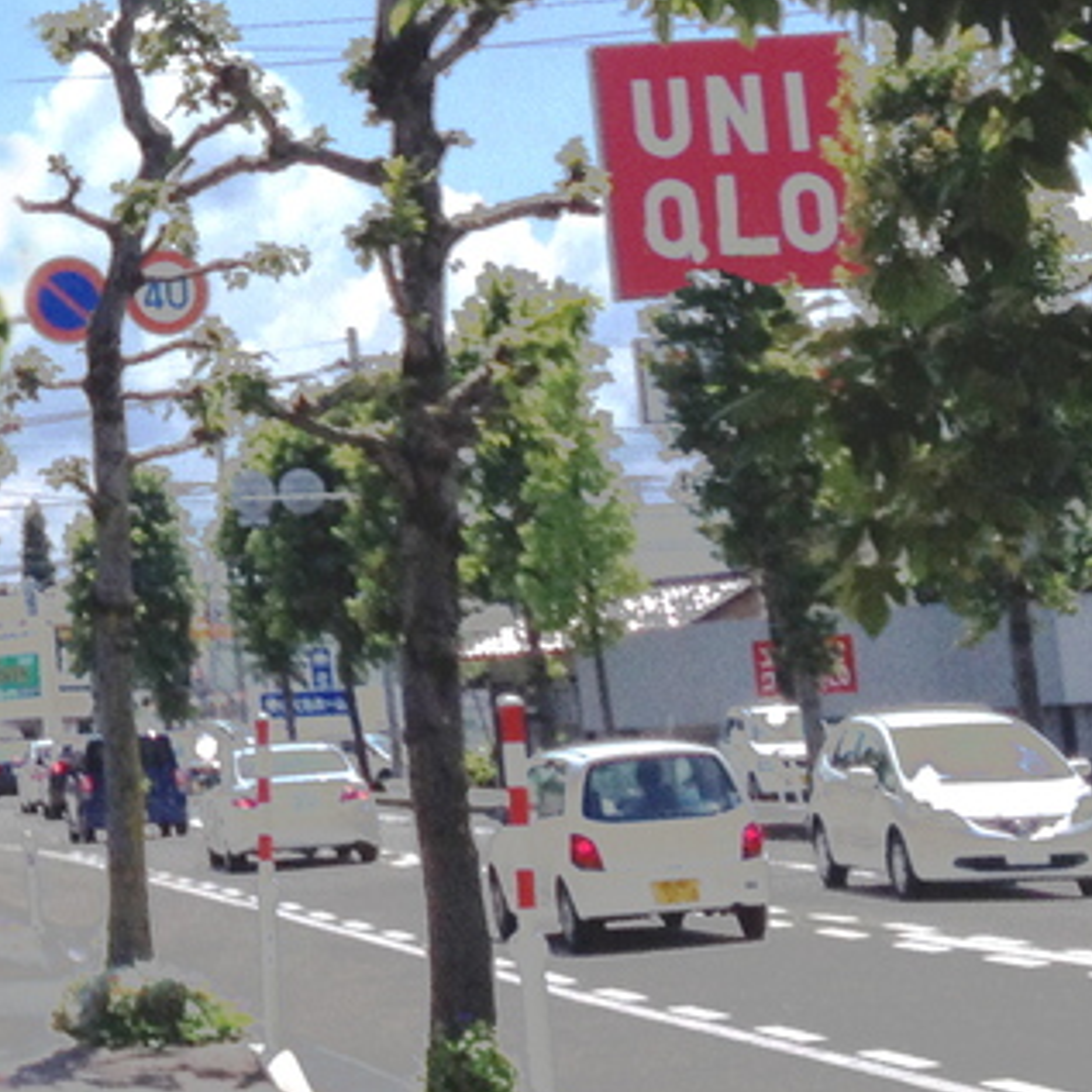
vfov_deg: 13.7
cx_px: -307
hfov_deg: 13.5
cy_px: -21
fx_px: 4461
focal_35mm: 125
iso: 50
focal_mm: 4.28
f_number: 2.4
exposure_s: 1/2304
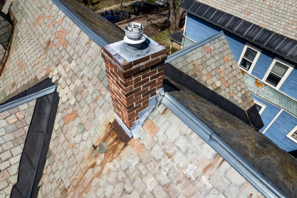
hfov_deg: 78.6
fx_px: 181
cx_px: 148
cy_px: 99
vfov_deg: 57.2
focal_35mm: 22
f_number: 2.8
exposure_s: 1/640
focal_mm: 8.38
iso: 100
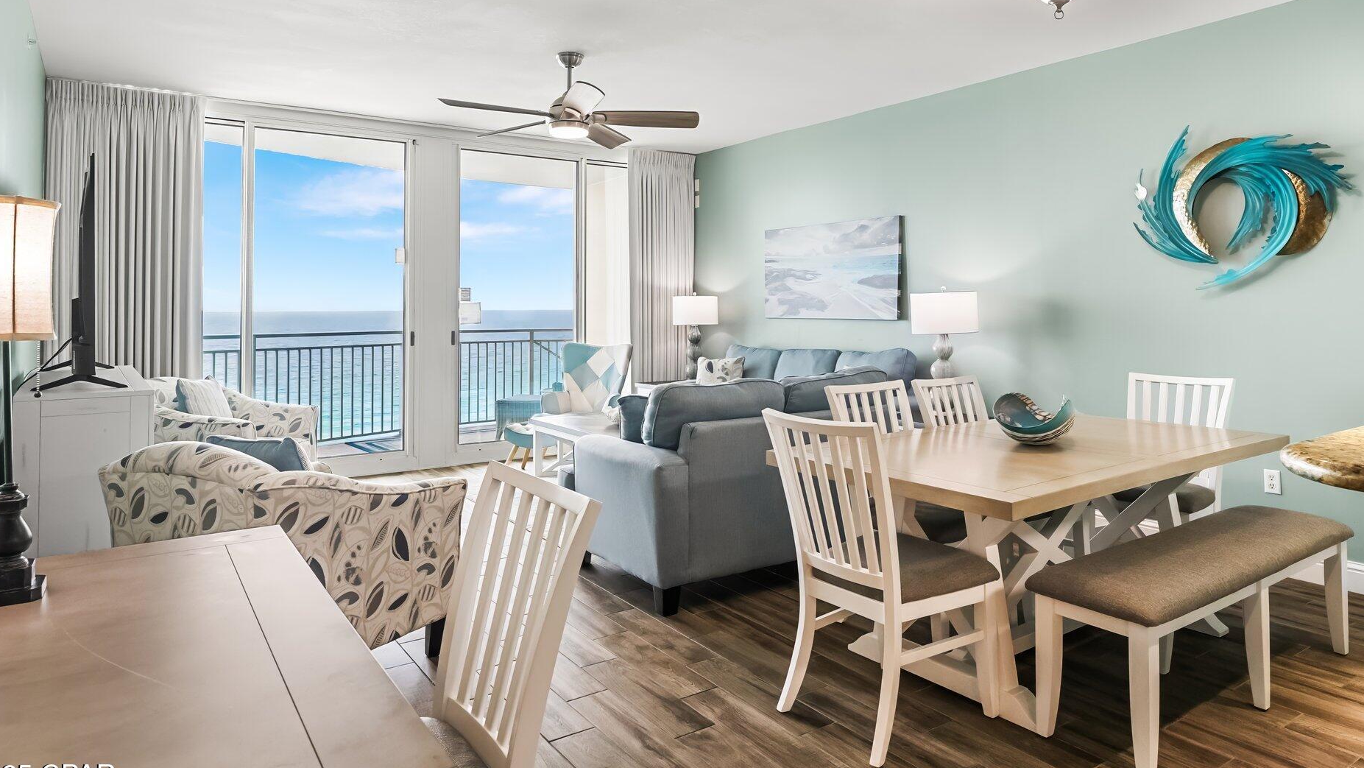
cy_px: 318
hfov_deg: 79.4
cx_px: 699
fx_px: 821
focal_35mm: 23
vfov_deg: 49.9
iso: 12800
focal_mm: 19.6
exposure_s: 1/40
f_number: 8
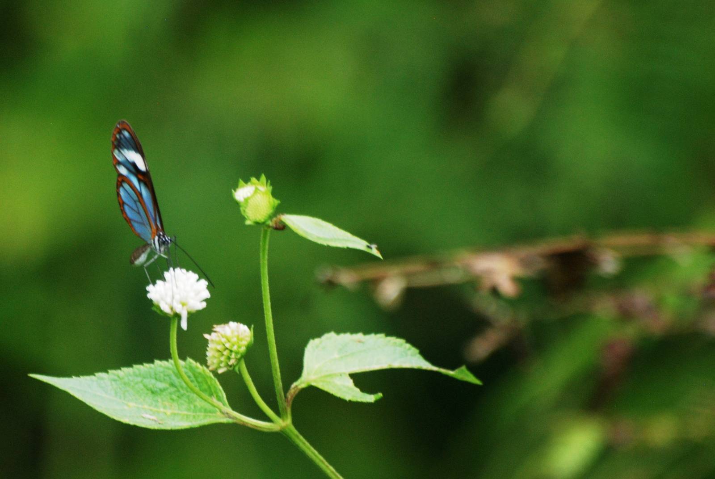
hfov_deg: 4.6
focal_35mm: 450
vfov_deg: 3.1
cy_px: 240
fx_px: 8951
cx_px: 358
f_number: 5.6
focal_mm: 300
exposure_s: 1/160
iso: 400
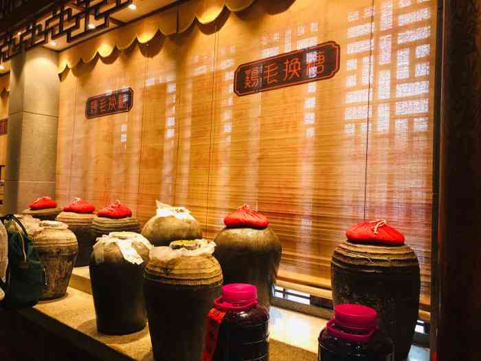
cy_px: 180
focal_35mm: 28
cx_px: 240
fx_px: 389
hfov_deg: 63.4
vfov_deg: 49.7
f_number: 1.8
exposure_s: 1/50
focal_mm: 3.99
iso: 32
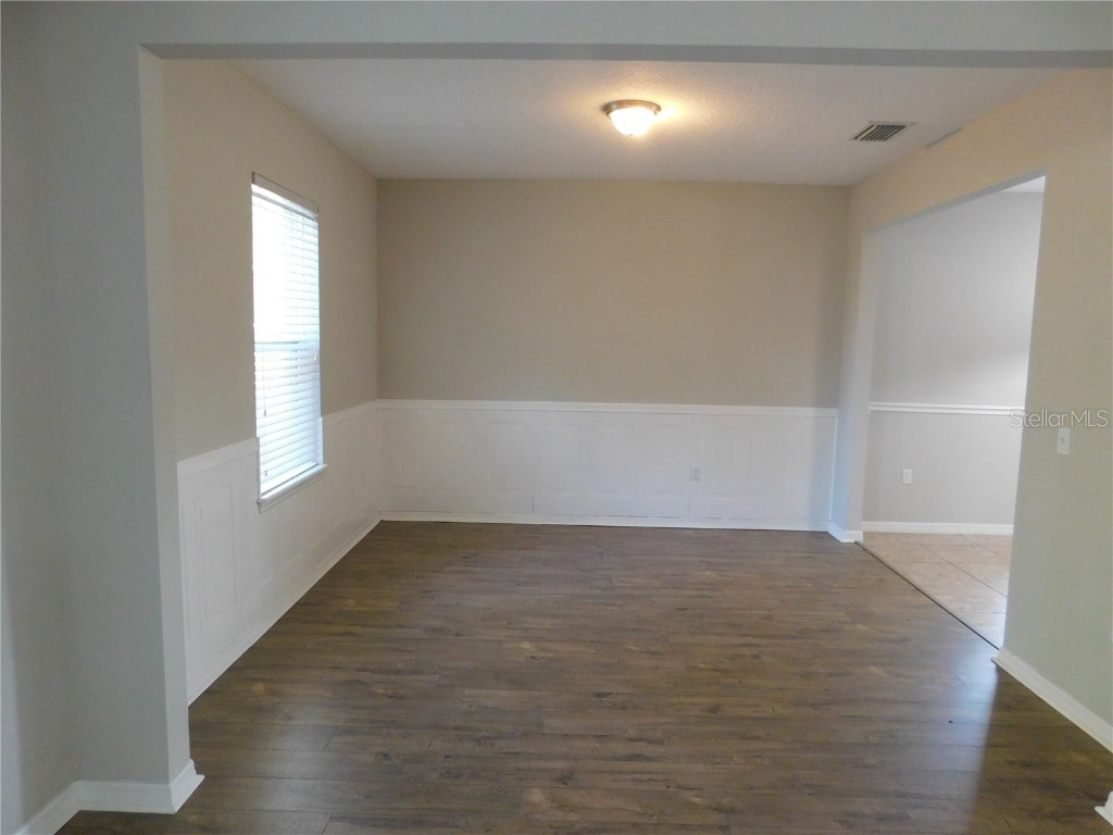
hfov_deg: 73.9
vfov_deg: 58.9
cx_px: 556
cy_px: 418
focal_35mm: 23
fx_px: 740
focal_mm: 4
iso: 400
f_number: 3
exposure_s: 1/25
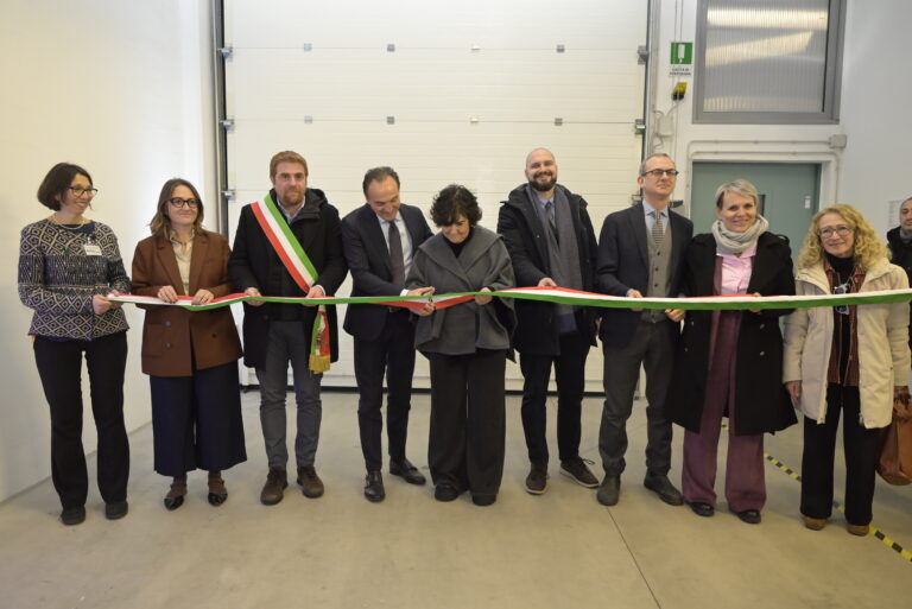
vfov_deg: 53.2
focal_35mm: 24
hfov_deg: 73.7
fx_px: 608
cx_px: 456
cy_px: 304
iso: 3200
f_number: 4
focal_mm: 24
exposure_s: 1/200
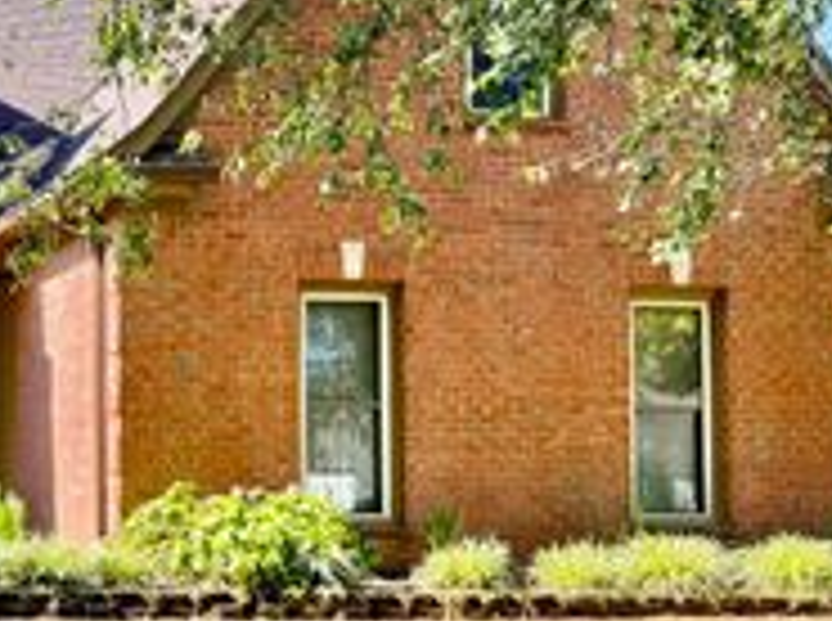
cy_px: 475
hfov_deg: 26.8
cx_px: -139
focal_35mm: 65
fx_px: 1559
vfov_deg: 22.3
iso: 100
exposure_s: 1/788
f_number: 1.78
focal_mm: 6.76
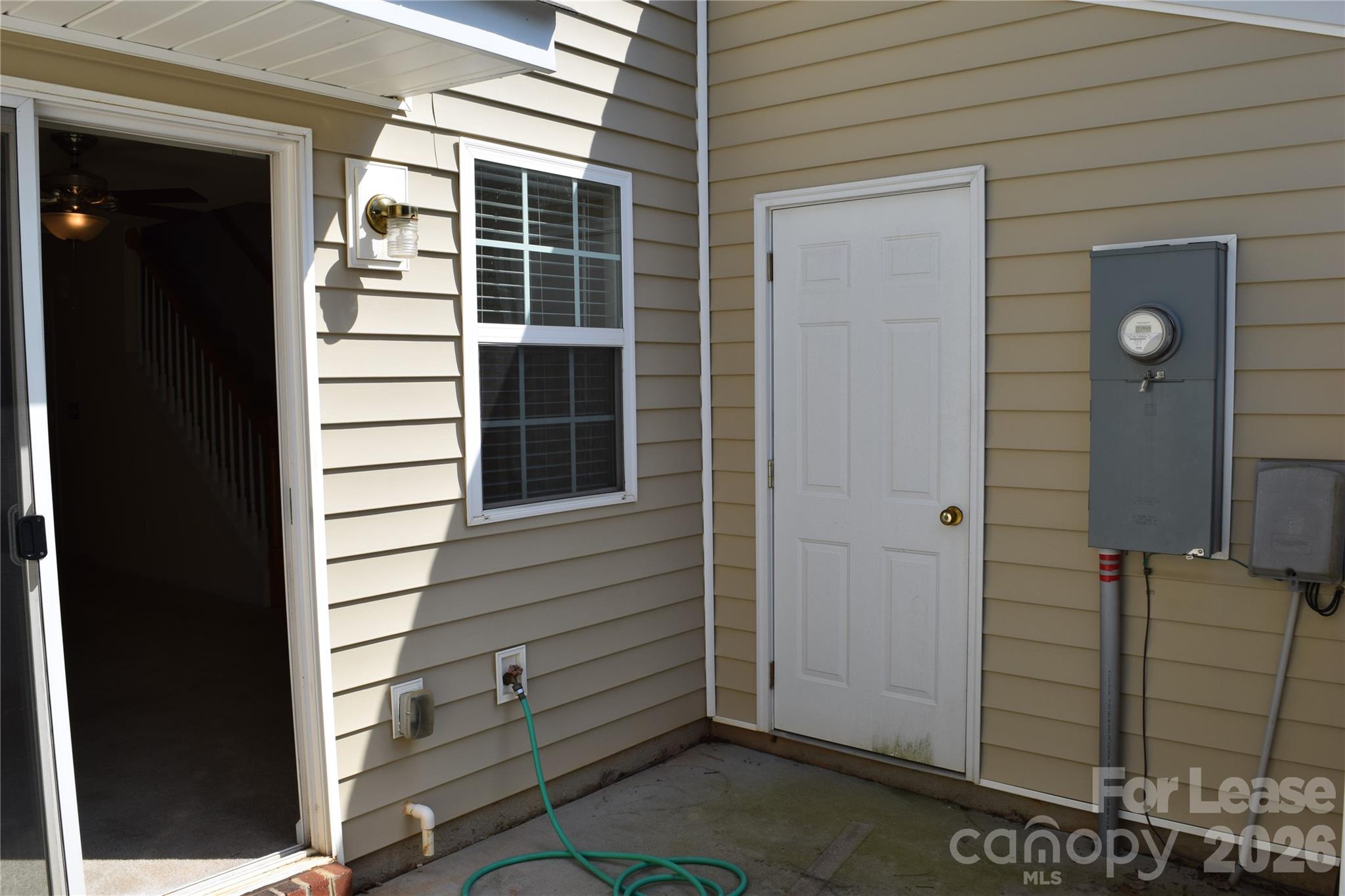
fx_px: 1009
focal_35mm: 27
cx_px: 672
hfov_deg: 67.4
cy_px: 448
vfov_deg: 47.9
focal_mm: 18
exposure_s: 1/400
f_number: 10
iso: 200
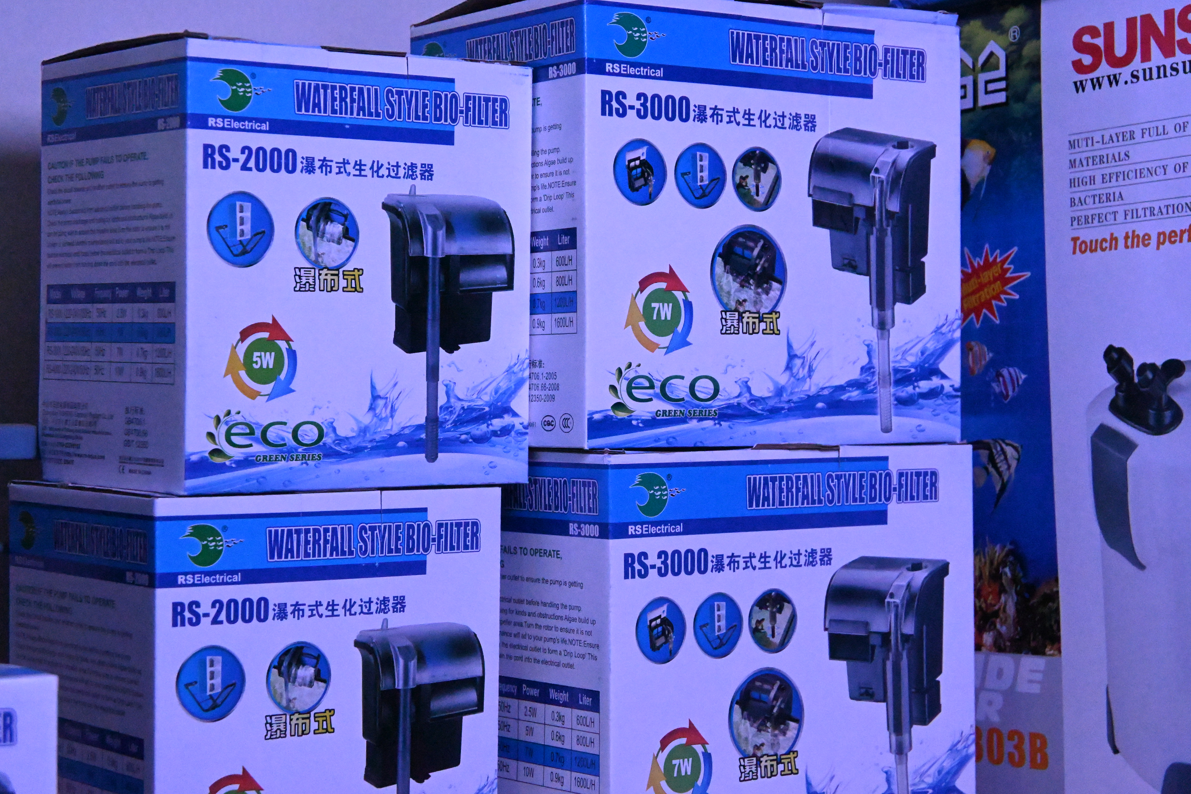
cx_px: 596
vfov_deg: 18.2
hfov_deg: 27.0
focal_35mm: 75
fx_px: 2481
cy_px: 397
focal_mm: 50
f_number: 7.1
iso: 22800
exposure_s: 1/2000
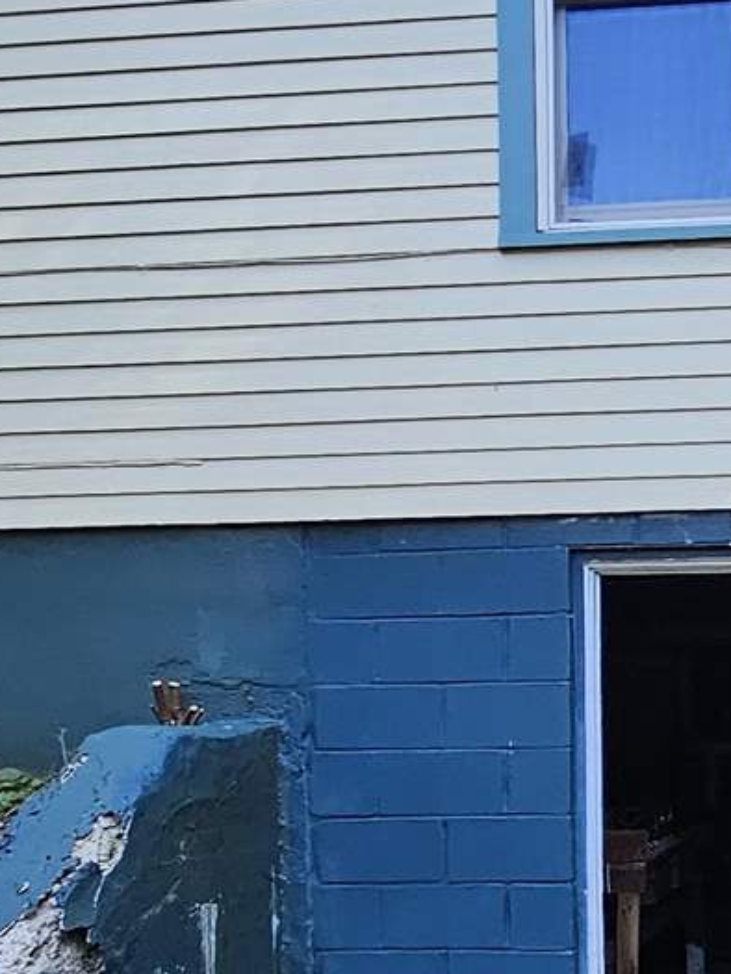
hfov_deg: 24.4
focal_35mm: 57
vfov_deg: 33.1
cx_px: 744
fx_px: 1604
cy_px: 737
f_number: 2.2
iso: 125
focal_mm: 2.2
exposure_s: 1/359
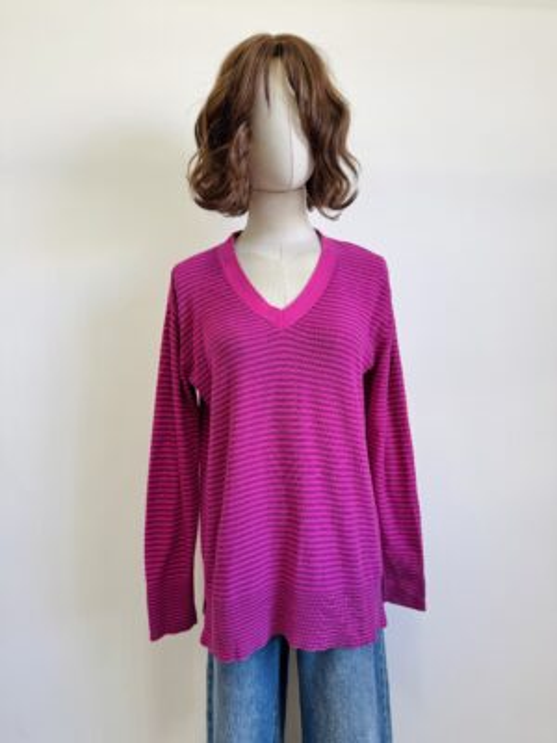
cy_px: 372
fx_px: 515
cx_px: 278
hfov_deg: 56.8
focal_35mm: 24
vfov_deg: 71.6
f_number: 1.78
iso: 125
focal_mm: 6.76
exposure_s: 1/60
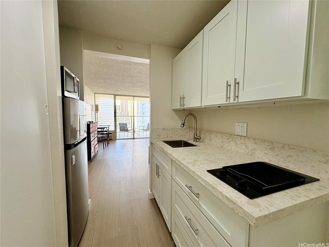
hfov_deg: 102.1
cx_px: 164
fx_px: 133
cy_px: 124
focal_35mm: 14
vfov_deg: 85.7
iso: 64
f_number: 2.2
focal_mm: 2.22
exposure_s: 1/120
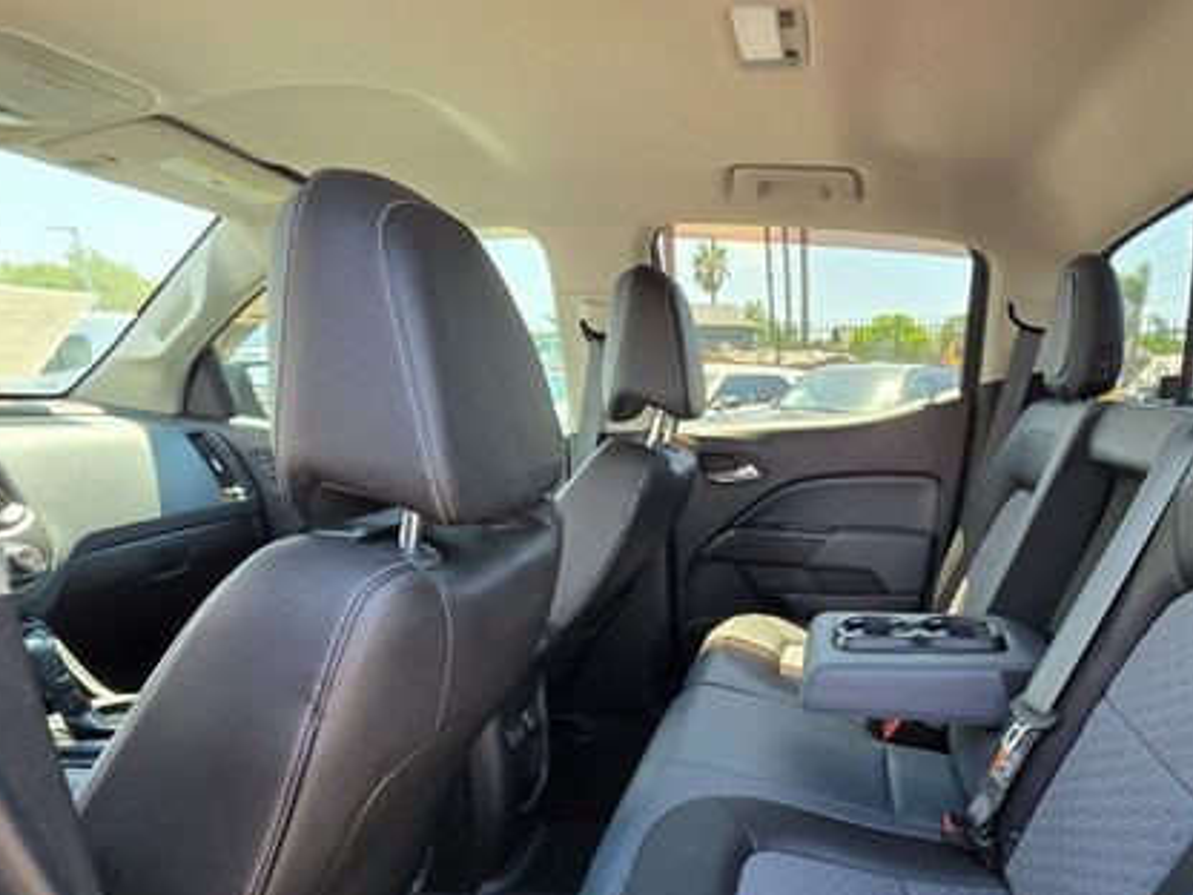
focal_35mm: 20
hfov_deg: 78.9
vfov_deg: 61.7
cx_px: 803
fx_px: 689
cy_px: 686
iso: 80
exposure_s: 1/100
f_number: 1.9
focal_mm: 2.2
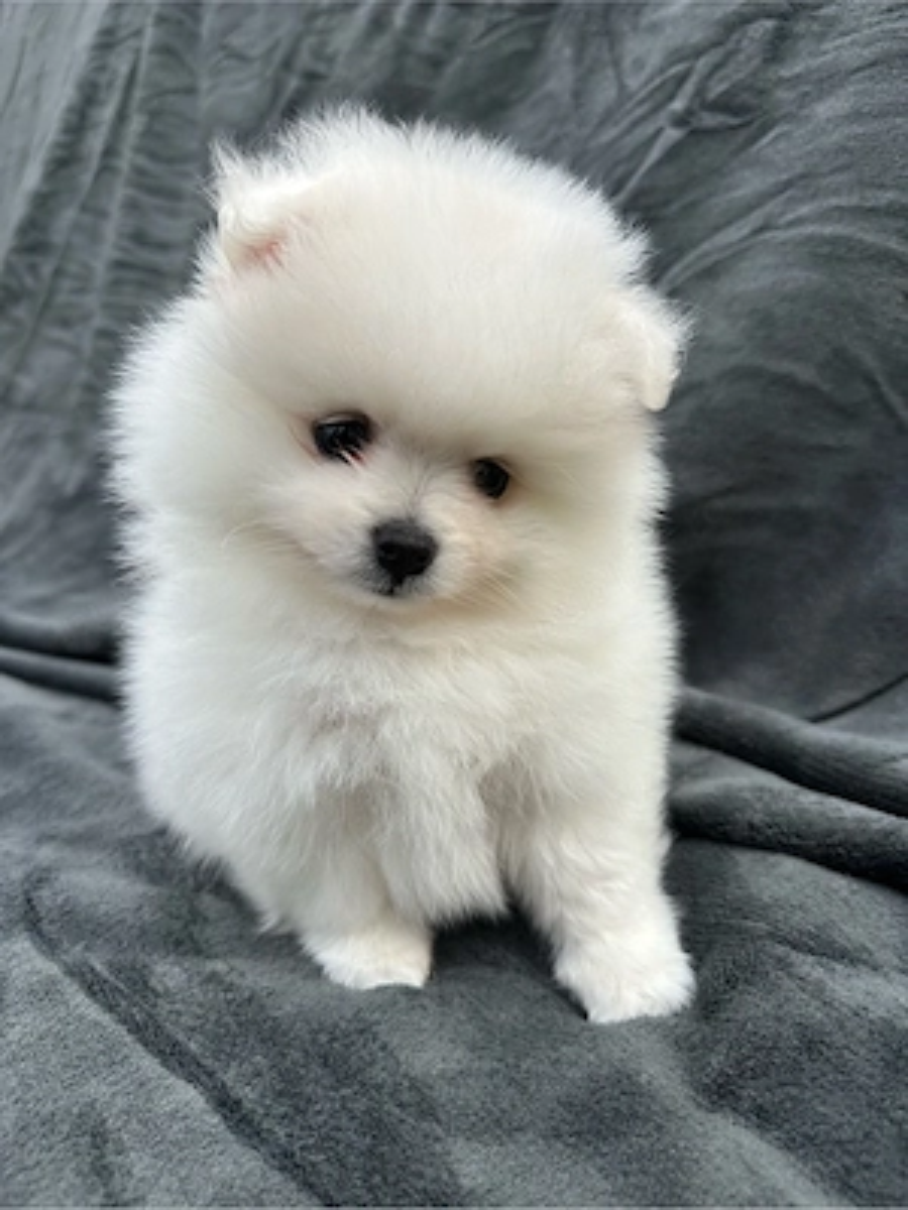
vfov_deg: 71.6
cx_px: 454
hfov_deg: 56.8
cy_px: 605
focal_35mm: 24
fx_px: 839
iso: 80
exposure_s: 1/1845
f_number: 1.78
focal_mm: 6.86
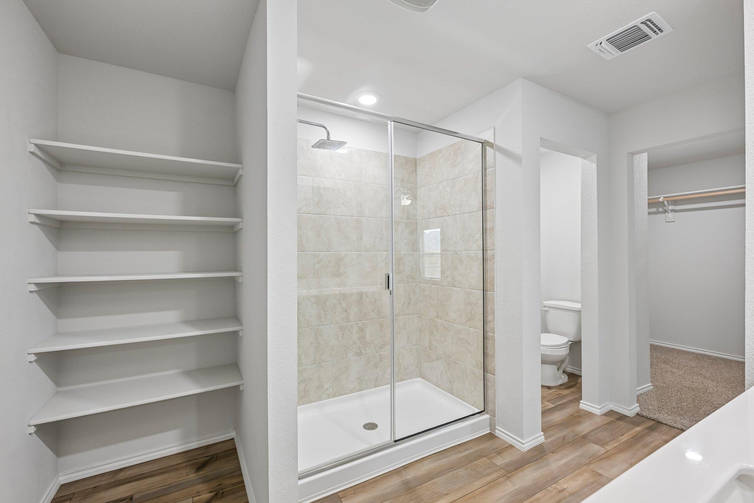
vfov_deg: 75.5
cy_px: 252
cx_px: 377
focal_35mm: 16
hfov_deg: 98.5
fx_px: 325
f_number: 6.7
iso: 360
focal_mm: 15.5
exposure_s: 1/15
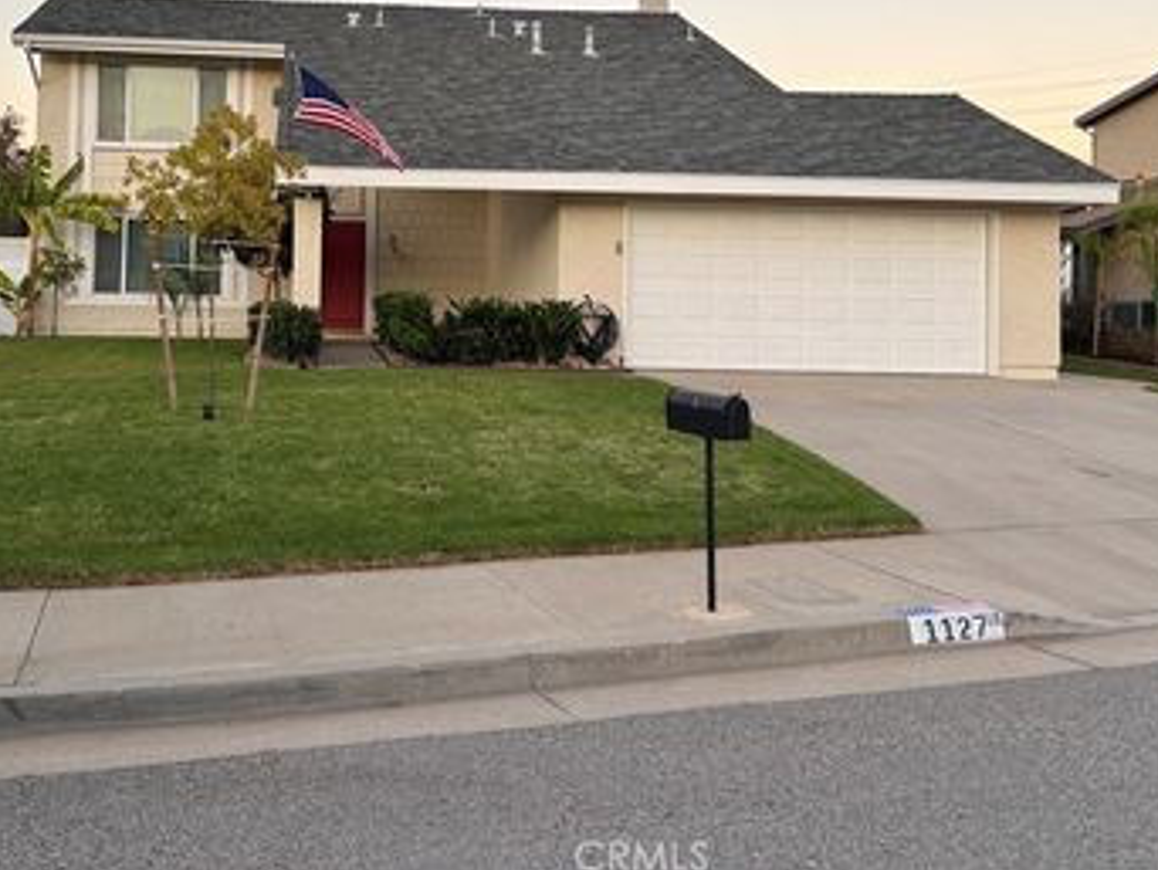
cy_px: 245
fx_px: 1272
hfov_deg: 48.0
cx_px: 372
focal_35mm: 38
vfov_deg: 37.1
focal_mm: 5.96
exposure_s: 1/135
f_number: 1.6
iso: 32
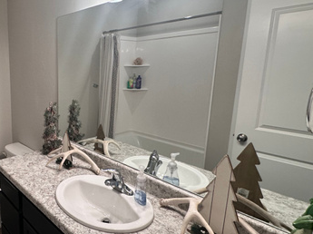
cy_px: 109
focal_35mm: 26
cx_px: 44
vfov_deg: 52.9
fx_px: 235
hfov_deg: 59.5
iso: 160
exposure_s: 1/120
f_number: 2.2
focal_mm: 2.22
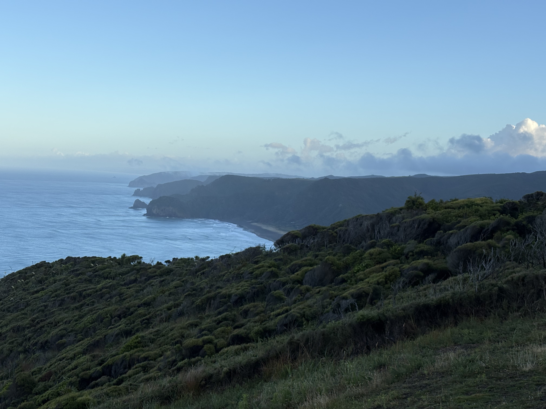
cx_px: 273
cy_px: 204
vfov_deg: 28.0
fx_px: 820
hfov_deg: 36.8
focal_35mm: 52
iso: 32
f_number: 1.6
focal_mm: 5.96
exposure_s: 1/1590
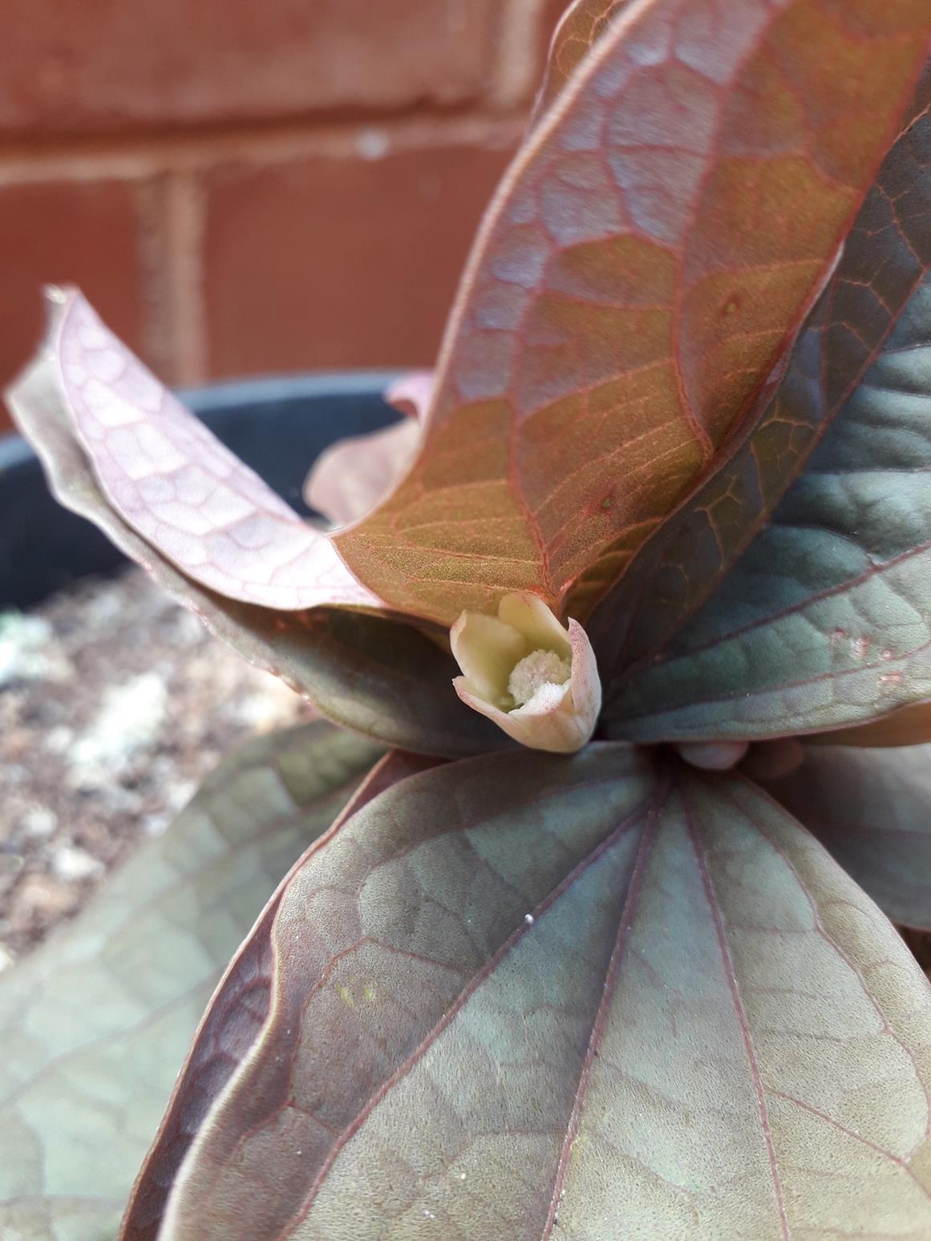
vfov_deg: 65.3
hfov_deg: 51.4
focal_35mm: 27
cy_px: 620
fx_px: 968
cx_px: 466
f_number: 1.9
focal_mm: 3.6
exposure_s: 1/50
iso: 40
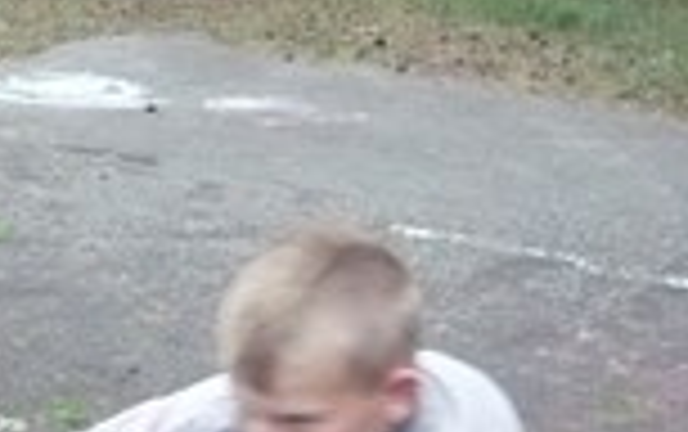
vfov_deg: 9.0
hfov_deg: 14.5
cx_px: 103
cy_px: 616
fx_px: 2684
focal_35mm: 143
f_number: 2.8
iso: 400
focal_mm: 5.8
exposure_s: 1/80
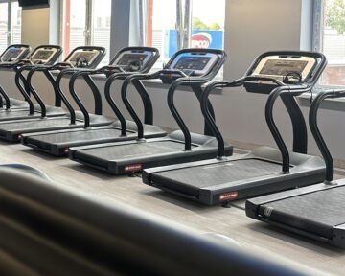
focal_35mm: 52
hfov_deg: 32.8
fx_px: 531
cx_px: -7
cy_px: 58
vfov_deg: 28.6
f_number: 1.78
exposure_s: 1/121
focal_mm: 6.86
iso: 125
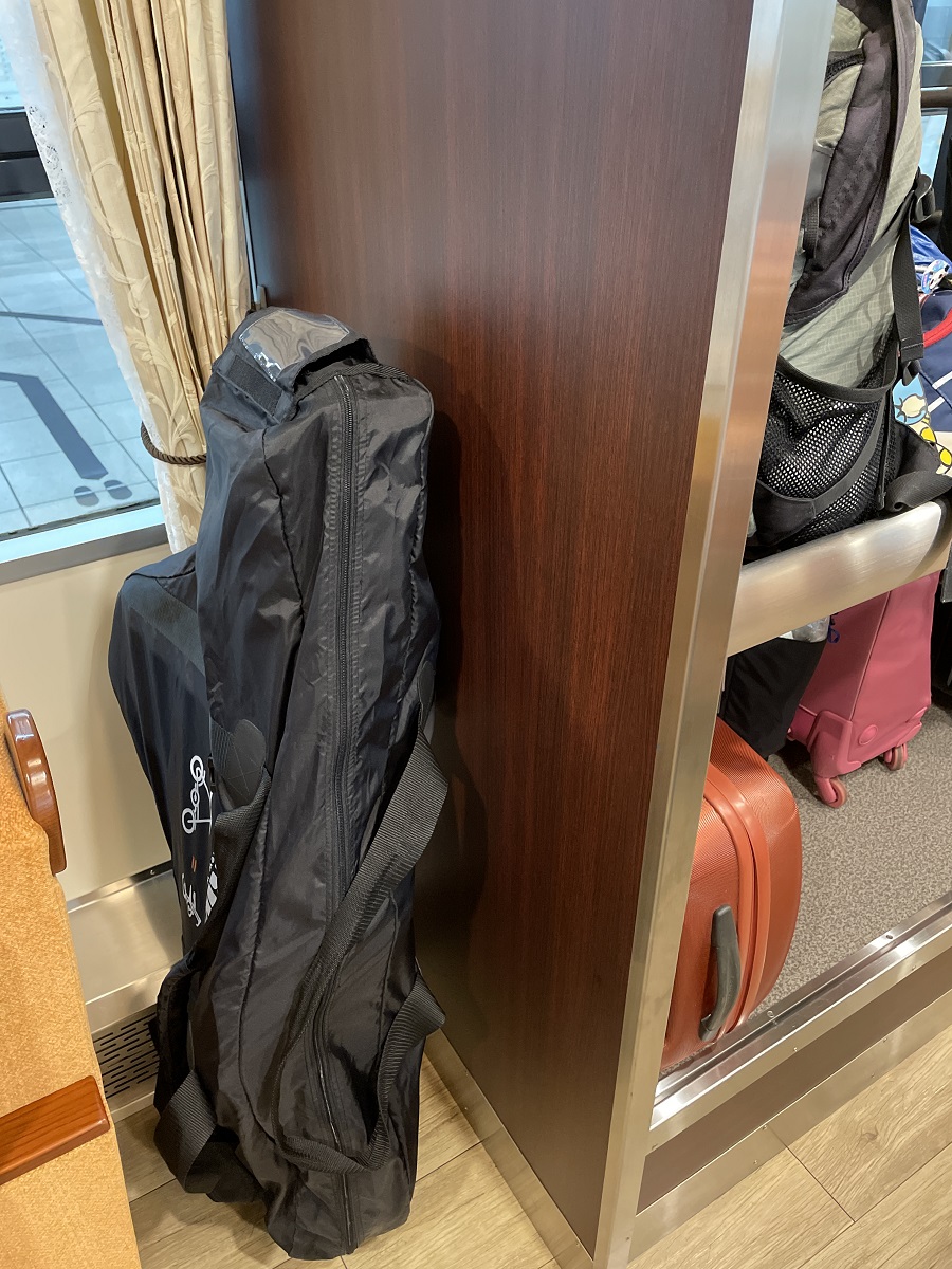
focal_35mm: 26
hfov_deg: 53.1
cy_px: 634
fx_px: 953
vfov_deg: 67.3
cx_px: 476
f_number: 1.6
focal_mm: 4.2
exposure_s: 1/30
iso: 500
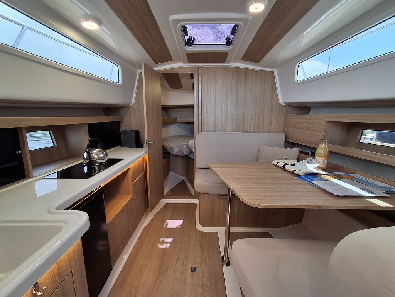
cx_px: 198
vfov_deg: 78.1
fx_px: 183
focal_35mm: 16
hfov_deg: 94.5
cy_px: 148
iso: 40
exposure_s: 1/100
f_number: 2.2
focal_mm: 1.64
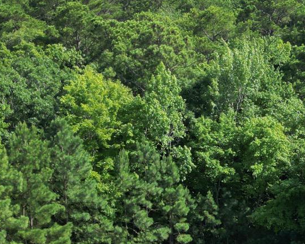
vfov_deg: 16.8
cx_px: 243
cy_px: 279
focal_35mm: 88
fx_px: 794
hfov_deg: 21.5
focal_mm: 6.72
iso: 100
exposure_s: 1/1500
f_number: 1.7
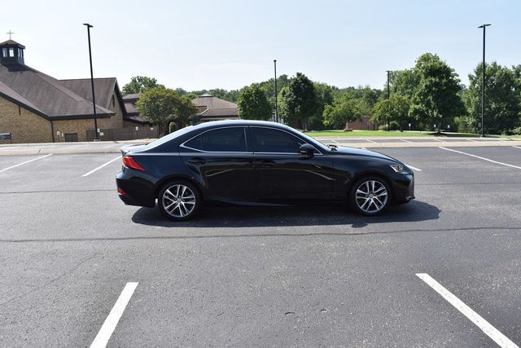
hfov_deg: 57.2
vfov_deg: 40.0
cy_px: 174
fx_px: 478
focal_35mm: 33
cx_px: 260
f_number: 8
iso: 125
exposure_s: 1/250
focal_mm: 22
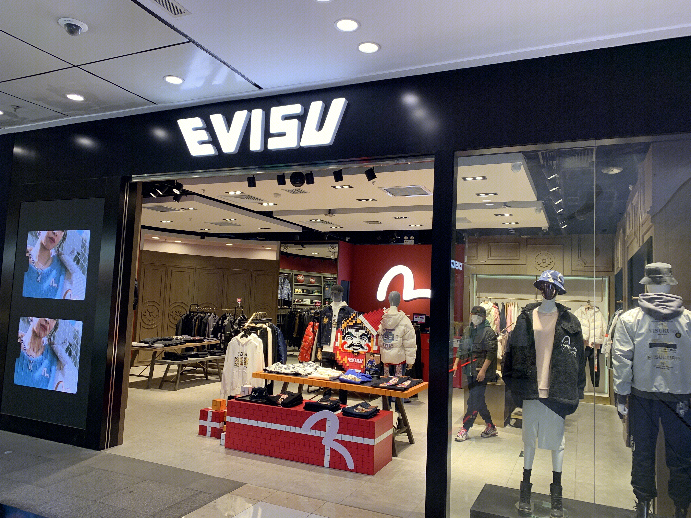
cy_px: 259
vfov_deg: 53.1
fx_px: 519
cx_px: 346
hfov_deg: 67.3
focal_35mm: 26
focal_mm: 4.25
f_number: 1.8
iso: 80
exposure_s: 1/120
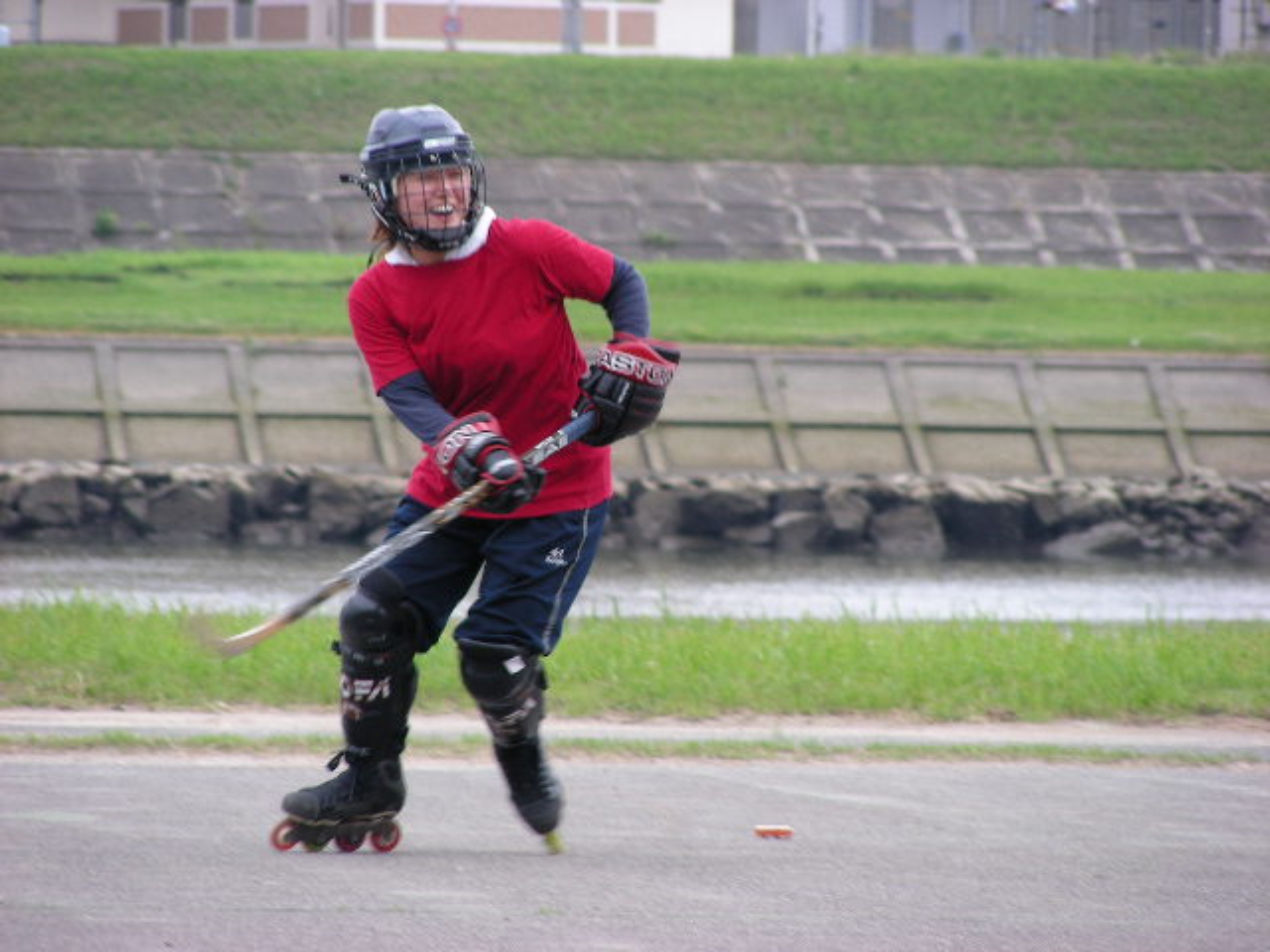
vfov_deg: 4.8
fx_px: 11337
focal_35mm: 309
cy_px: 476
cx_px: 635
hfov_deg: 6.4
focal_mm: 51.6
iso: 50
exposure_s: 1/98
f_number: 3.5
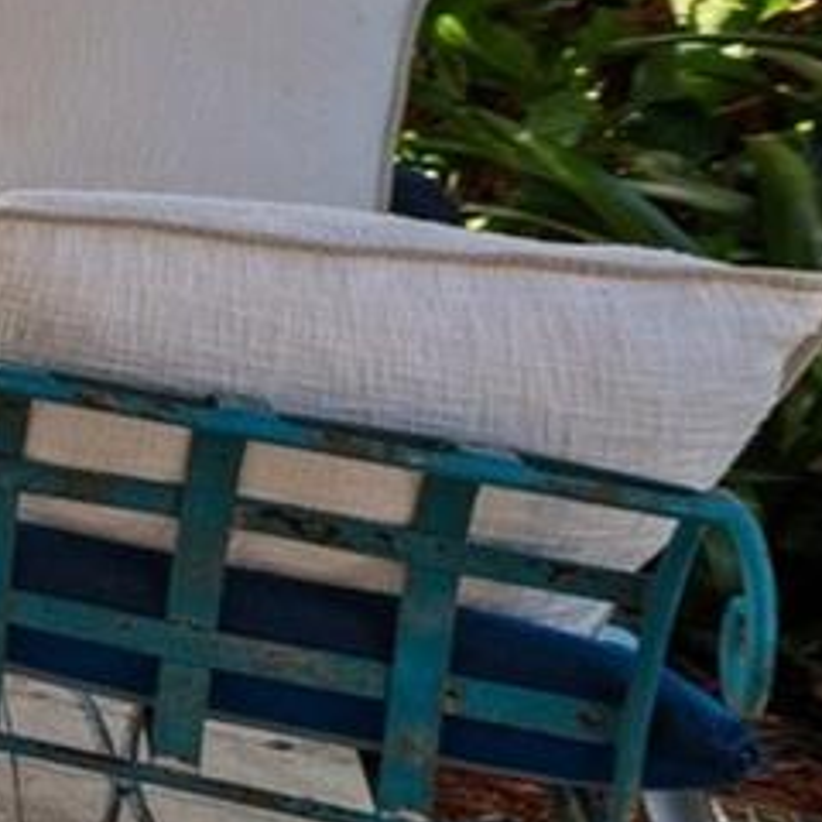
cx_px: -1836
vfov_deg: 15.5
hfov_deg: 10.3
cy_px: -471
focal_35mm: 102
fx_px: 2740
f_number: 8
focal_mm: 18
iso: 200
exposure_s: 1/50
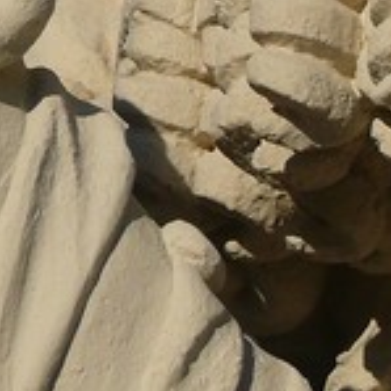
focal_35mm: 613
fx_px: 7834
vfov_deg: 2.9
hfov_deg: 2.8
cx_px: -548
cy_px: -63
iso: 100
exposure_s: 1/400
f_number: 5.6
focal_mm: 29.1
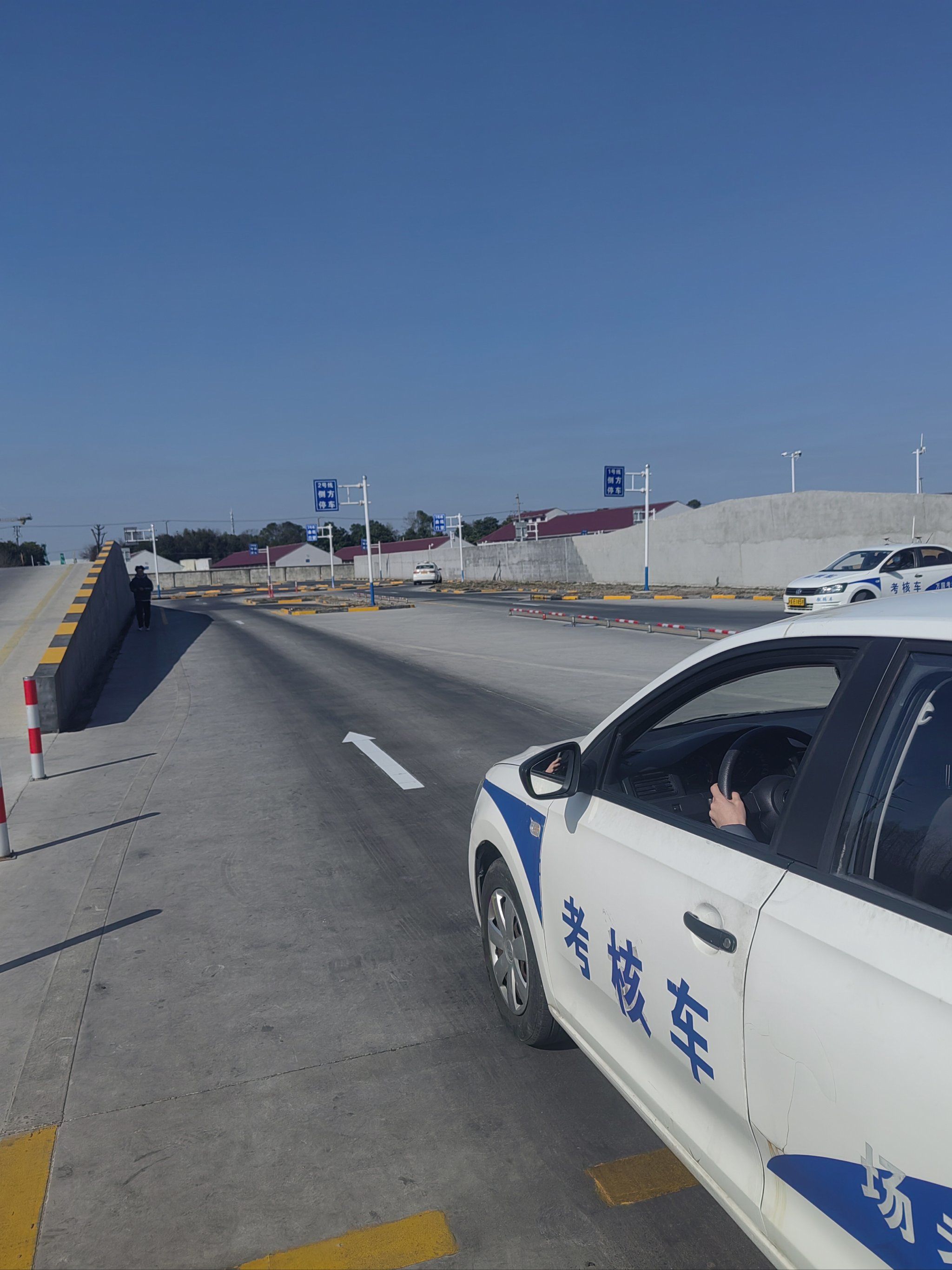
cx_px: 476
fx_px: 990
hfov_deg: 51.4
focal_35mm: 27
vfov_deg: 65.3
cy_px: 635
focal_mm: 5.52
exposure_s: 1/10000
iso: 50
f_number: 1.9
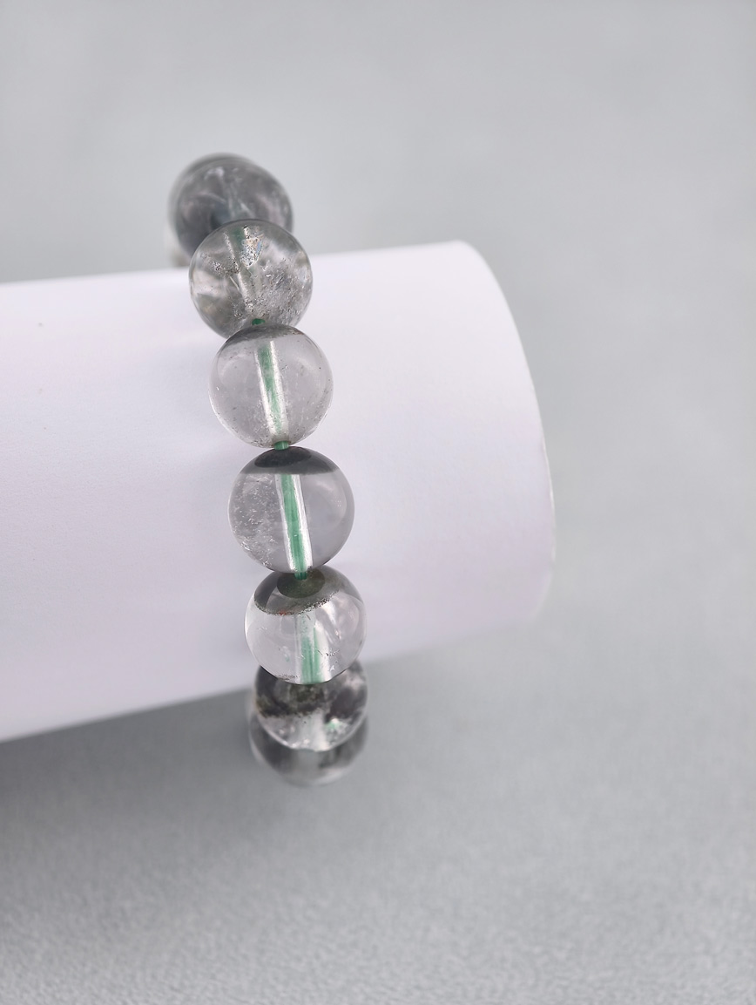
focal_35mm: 85
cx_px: 378
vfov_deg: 23.0
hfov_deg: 17.4
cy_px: 502
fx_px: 2469
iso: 125
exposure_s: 1/160
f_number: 2.67
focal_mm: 22.48
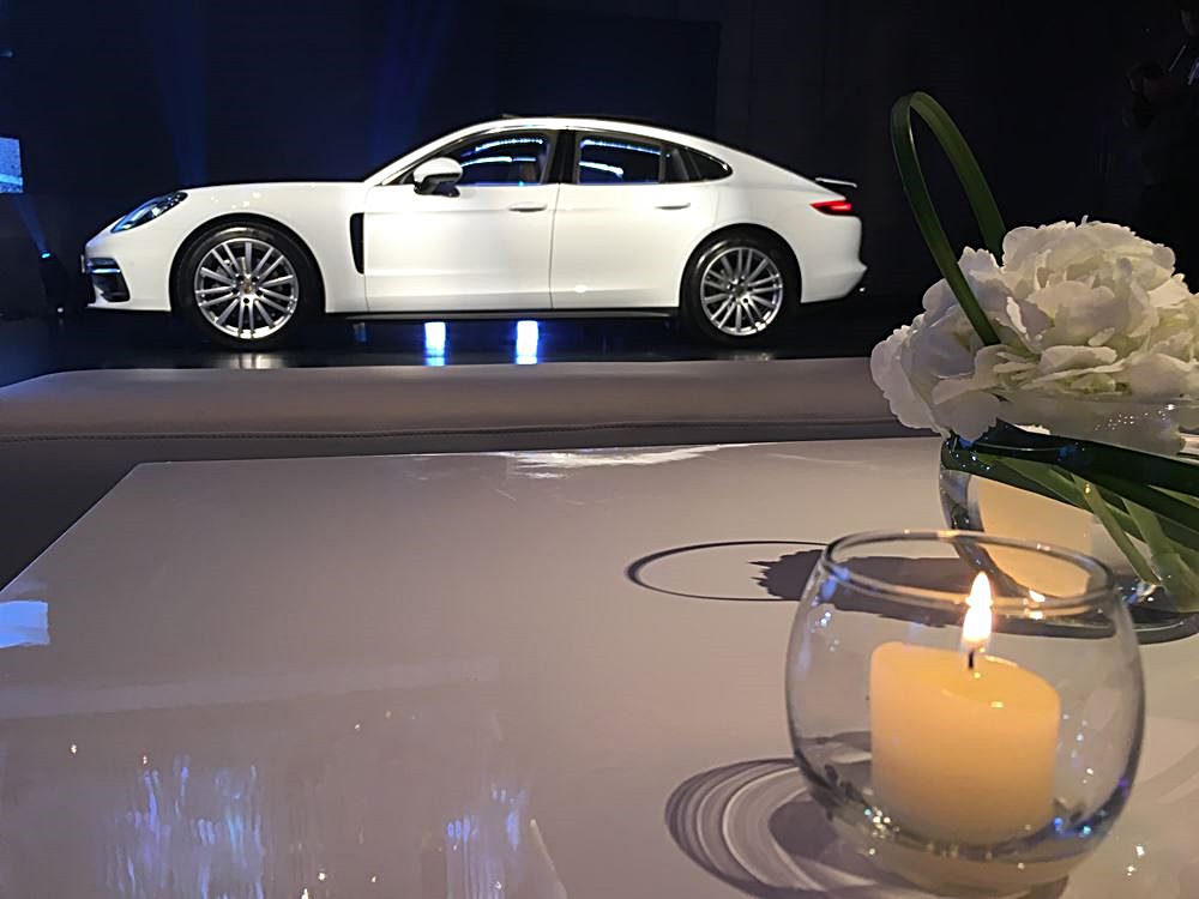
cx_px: 600
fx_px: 1004
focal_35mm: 29
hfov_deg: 61.7
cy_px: 450
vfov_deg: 48.2
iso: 32
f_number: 2.2
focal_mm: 4.15
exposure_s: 1/33
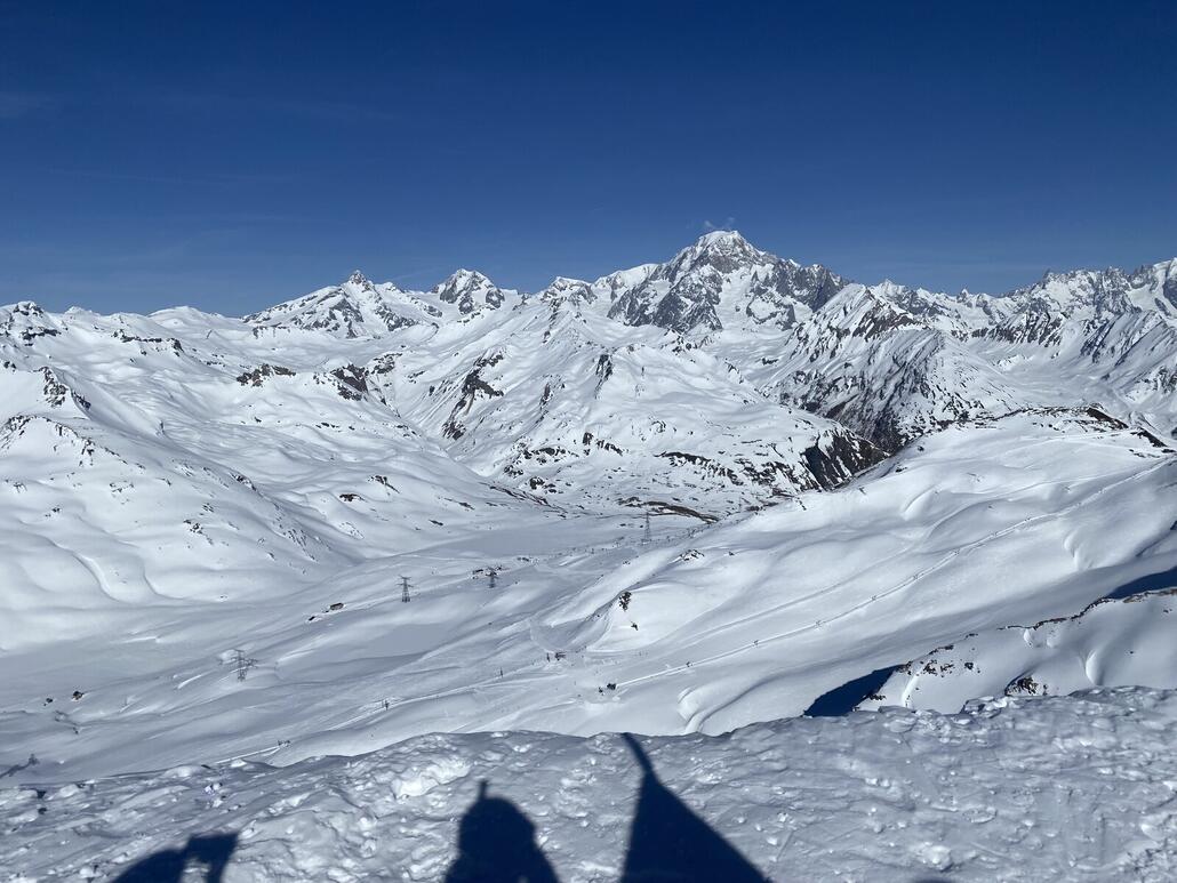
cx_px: 588
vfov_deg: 53.1
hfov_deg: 67.3
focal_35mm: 26
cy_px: 442
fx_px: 884
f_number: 1.8
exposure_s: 1/16393
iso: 40
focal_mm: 4.25
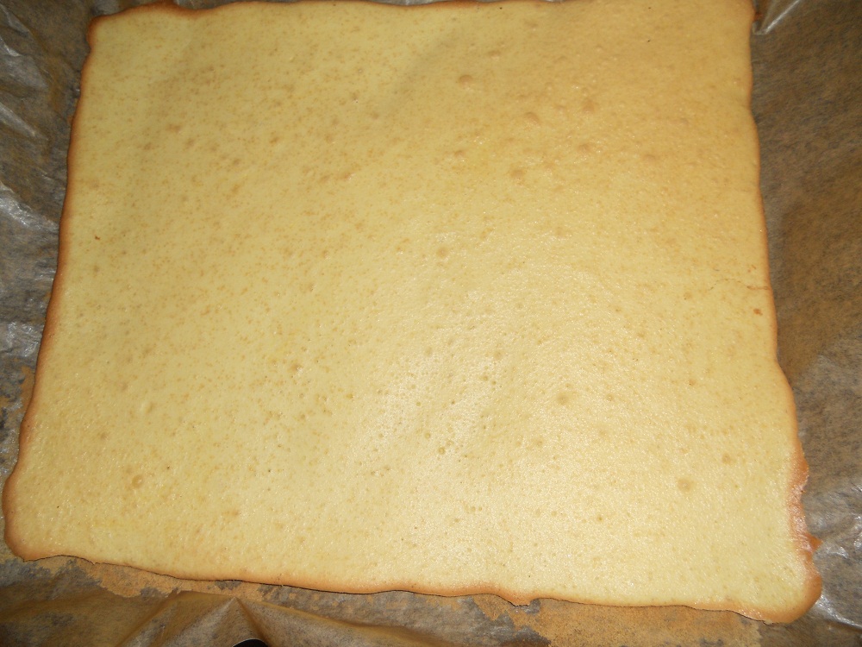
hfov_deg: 65.3
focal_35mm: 27
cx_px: 431
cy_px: 324
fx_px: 672
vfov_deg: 51.4
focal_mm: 4.9
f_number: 3.2
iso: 80
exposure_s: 1/25
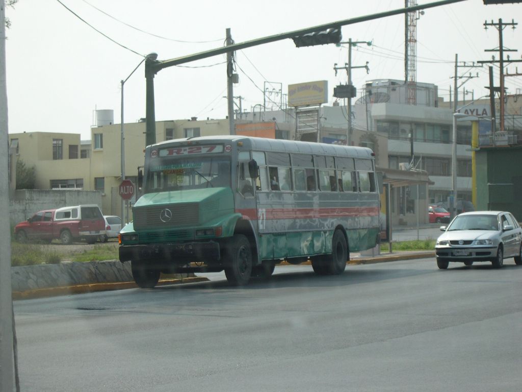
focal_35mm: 114
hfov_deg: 17.3
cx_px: 261
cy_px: 196
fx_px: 1719
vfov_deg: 13.0
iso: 100
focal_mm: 24
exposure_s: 1/500
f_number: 4.9
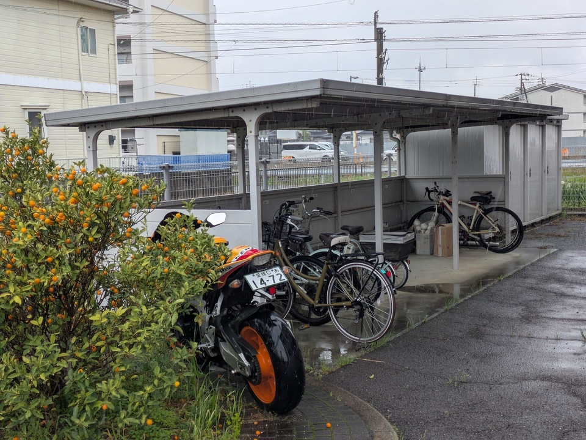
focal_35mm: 51
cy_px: 220
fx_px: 863
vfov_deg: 28.6
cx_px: 293
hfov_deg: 37.5
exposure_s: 1/269
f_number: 1.89
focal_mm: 5.43
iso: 44
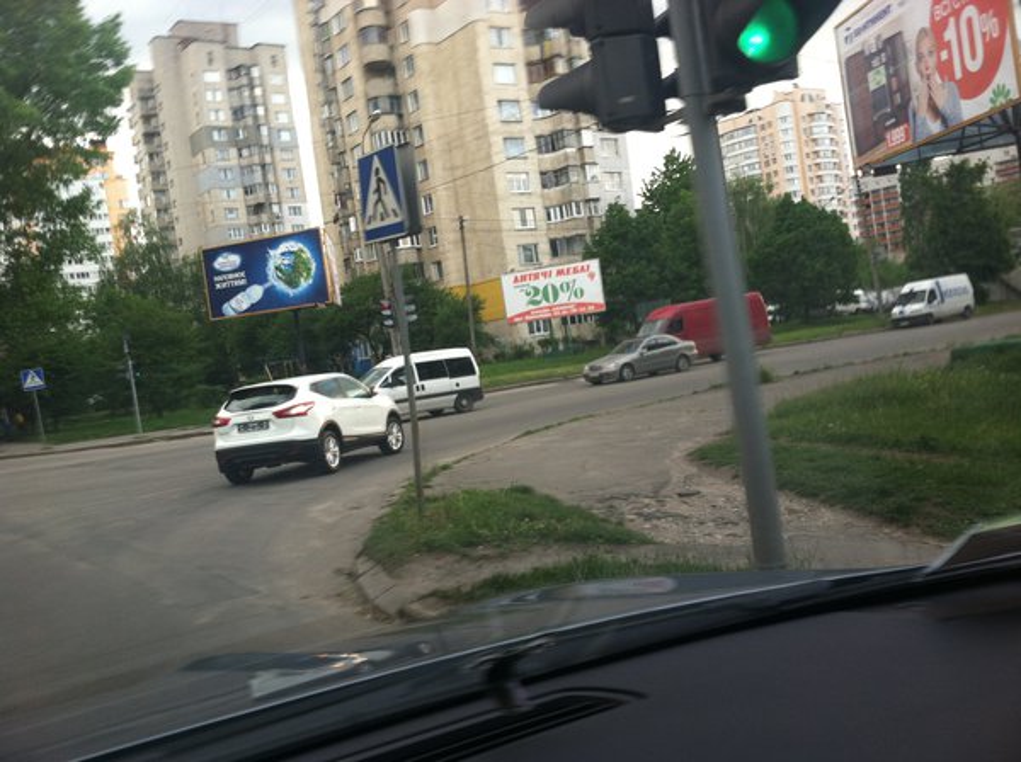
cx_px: 510
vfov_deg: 40.6
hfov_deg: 52.7
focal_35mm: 35
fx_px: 1031
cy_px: 381
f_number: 2.8
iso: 80
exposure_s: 1/40
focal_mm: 3.85
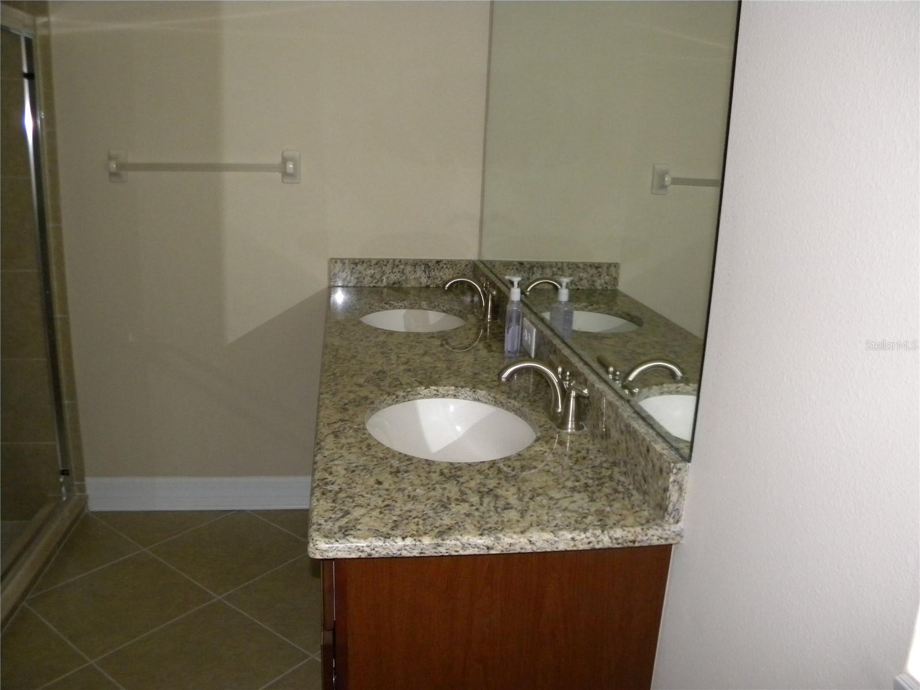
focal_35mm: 28
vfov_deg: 49.7
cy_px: 345
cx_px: 460
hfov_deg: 63.4
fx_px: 744
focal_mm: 5
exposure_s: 1/8
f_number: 3.5
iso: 400
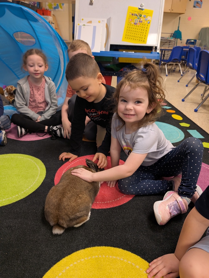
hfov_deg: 56.9
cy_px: 139
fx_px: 193
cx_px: 104
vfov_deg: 71.5
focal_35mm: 24
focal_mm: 6.9
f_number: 1.68
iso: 505
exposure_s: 1/120
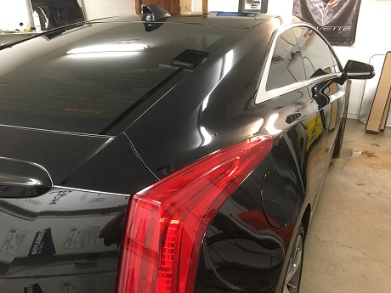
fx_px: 328
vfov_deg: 48.2
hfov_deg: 61.7
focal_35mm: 29
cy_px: 146
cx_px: 196
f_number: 2.2
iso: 160
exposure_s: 1/30
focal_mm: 4.15
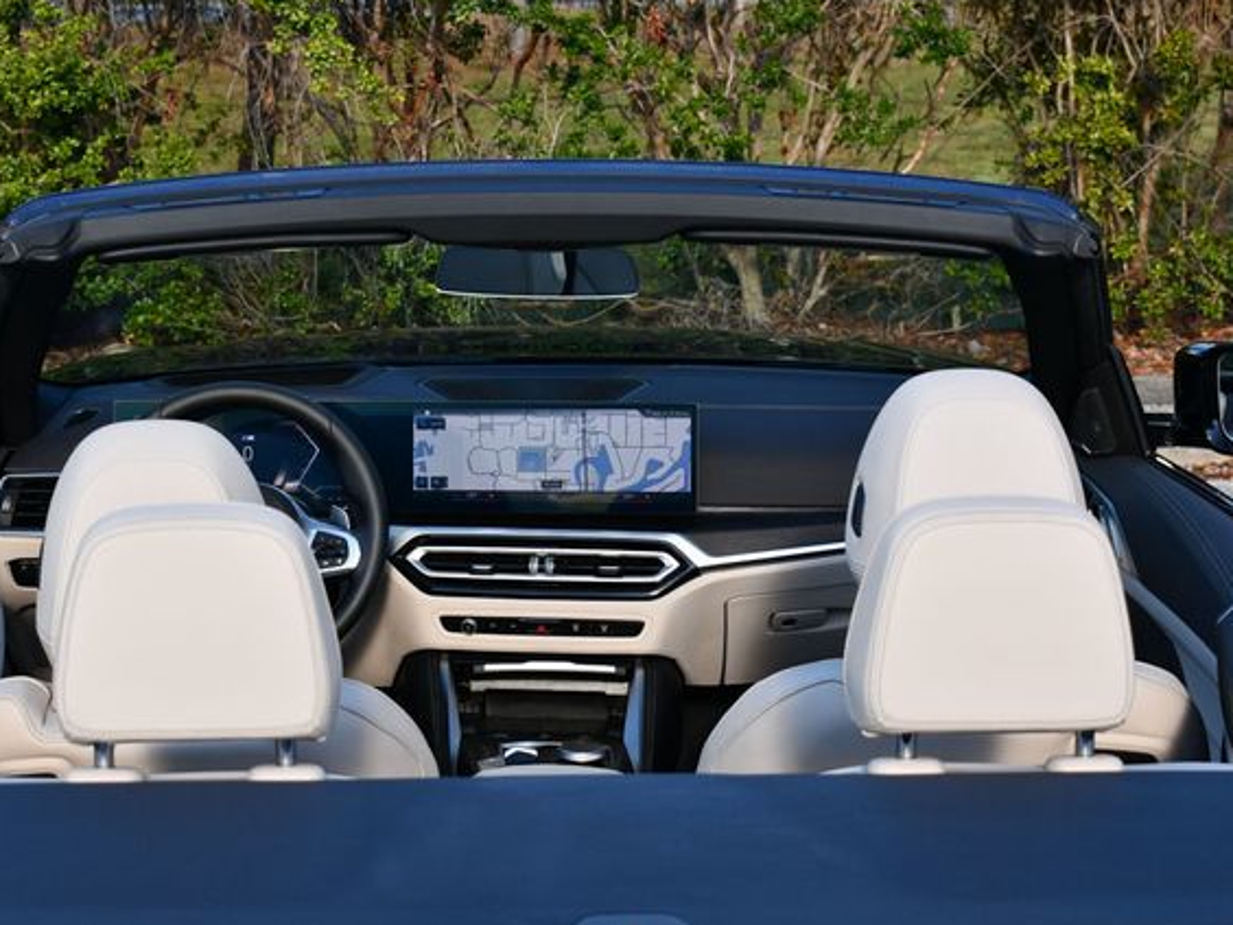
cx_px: 553
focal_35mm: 83
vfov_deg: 17.8
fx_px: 2956
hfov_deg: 23.5
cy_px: 464
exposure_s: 1/250
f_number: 5.6
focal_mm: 38
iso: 200
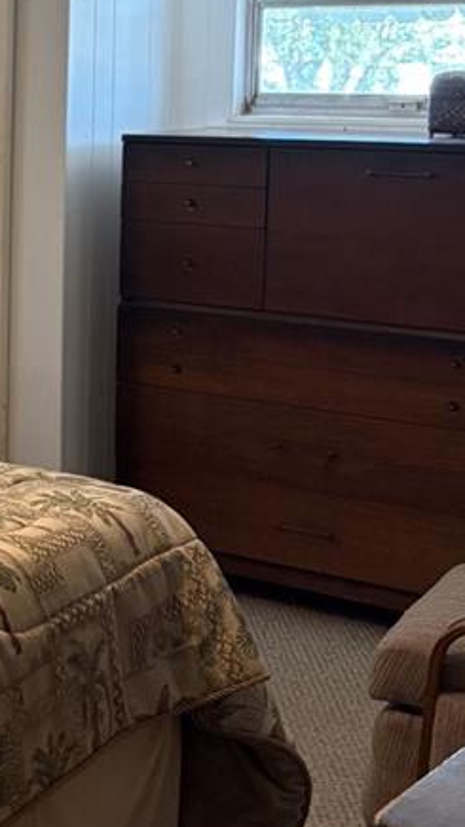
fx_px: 1711
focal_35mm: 78
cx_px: -230
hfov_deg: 14.5
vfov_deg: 27.0
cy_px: 260
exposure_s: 1/120
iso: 200
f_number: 1.6
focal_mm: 5.96
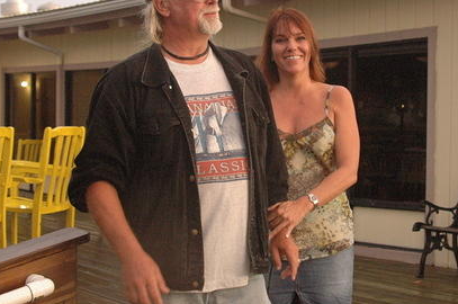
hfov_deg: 30.6
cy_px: 131
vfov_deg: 20.5
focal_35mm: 66
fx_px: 838
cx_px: 242
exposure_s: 1/100
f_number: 5
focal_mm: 28
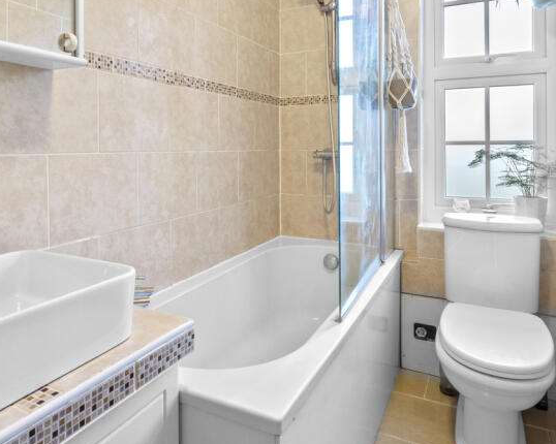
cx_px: 258
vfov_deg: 55.6
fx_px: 411
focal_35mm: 25
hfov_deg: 68.0
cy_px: 148
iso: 200
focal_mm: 14
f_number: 16
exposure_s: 1.3
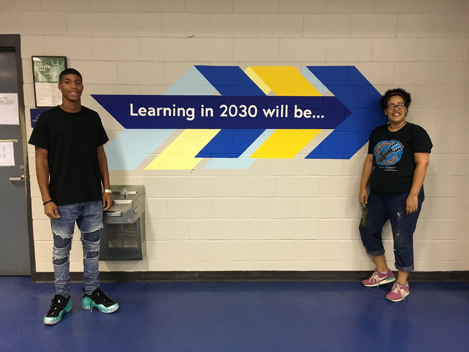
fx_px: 393
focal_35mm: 29
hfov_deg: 61.7
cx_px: 234
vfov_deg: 48.2
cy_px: 176
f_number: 2.2
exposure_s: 1/20
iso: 200
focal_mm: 4.15
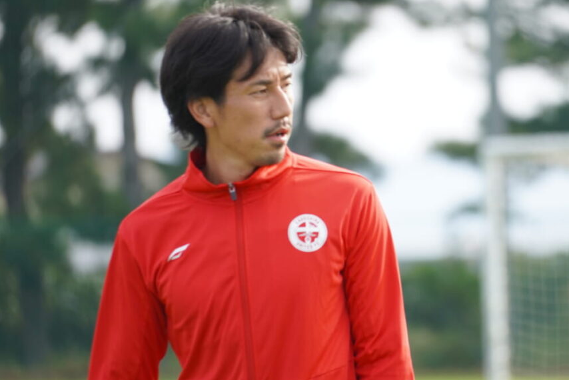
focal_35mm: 578
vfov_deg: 2.4
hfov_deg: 3.6
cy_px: 195
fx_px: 9132
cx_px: 330
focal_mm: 321
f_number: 6.3
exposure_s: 1/500
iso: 500
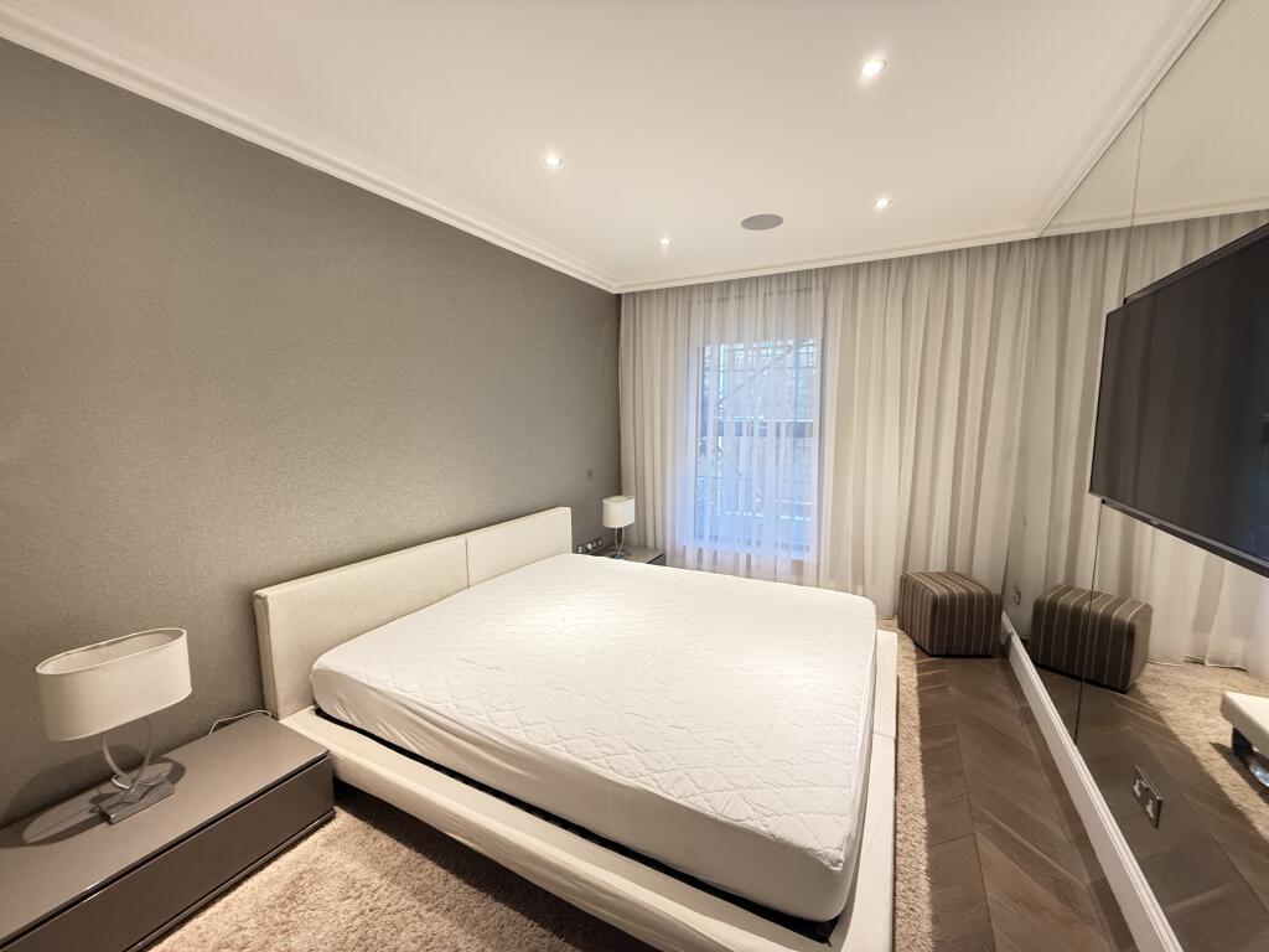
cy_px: 476
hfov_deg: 102.1
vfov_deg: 85.7
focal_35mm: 14
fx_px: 513
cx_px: 634
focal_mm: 2.22
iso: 500
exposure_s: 1/50
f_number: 2.2
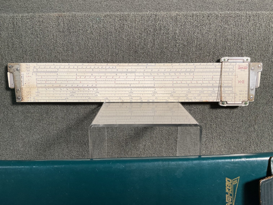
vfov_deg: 48.2
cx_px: 136
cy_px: 102
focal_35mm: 29
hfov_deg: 61.7
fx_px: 229
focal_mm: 3
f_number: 1.8
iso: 32
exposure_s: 1/60
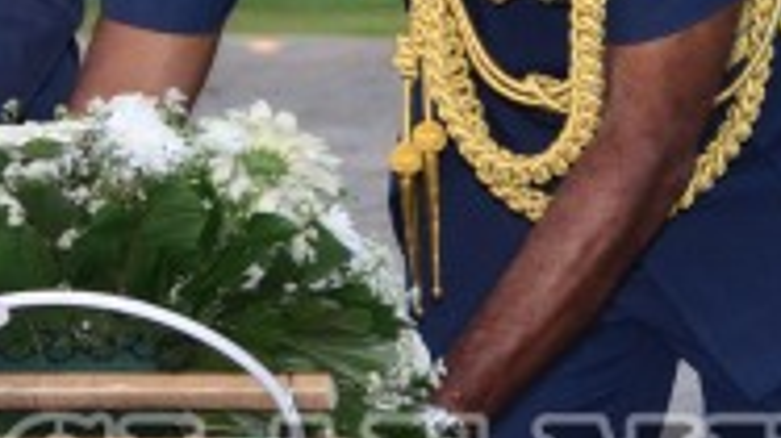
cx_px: 113
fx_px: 9356
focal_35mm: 452
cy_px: -86
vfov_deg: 2.7
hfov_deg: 4.8
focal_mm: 90
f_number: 6.3
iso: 400
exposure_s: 1/100
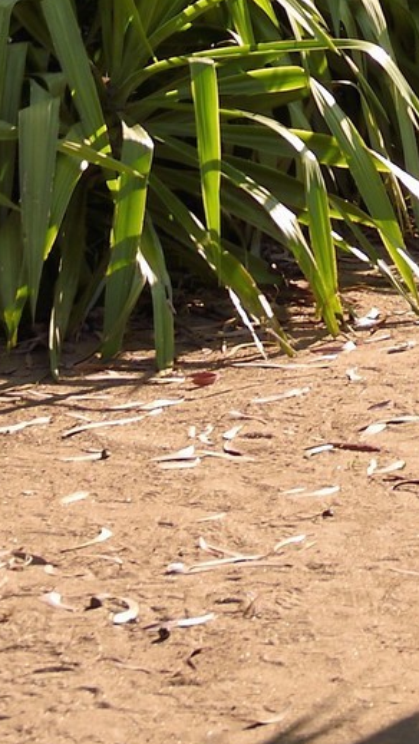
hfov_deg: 6.2
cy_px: -929
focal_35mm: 194
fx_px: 3831
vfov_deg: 10.0
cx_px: 505
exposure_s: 1/160
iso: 200
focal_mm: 40
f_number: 8
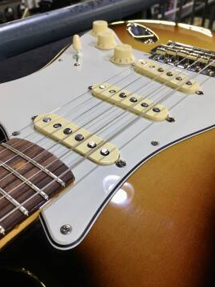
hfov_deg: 44.1
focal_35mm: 32
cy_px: 145
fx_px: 265
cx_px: 114
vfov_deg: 56.8
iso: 80
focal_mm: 4.15
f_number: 2.2
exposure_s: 1/30
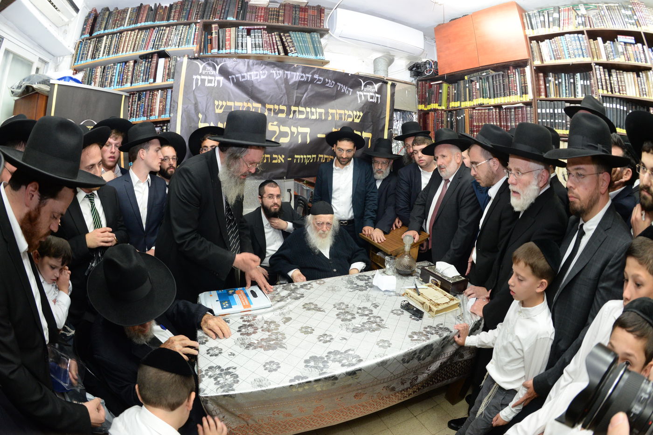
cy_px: 218
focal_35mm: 16
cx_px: 326
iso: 2000
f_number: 6.3
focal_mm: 16
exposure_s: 1/100
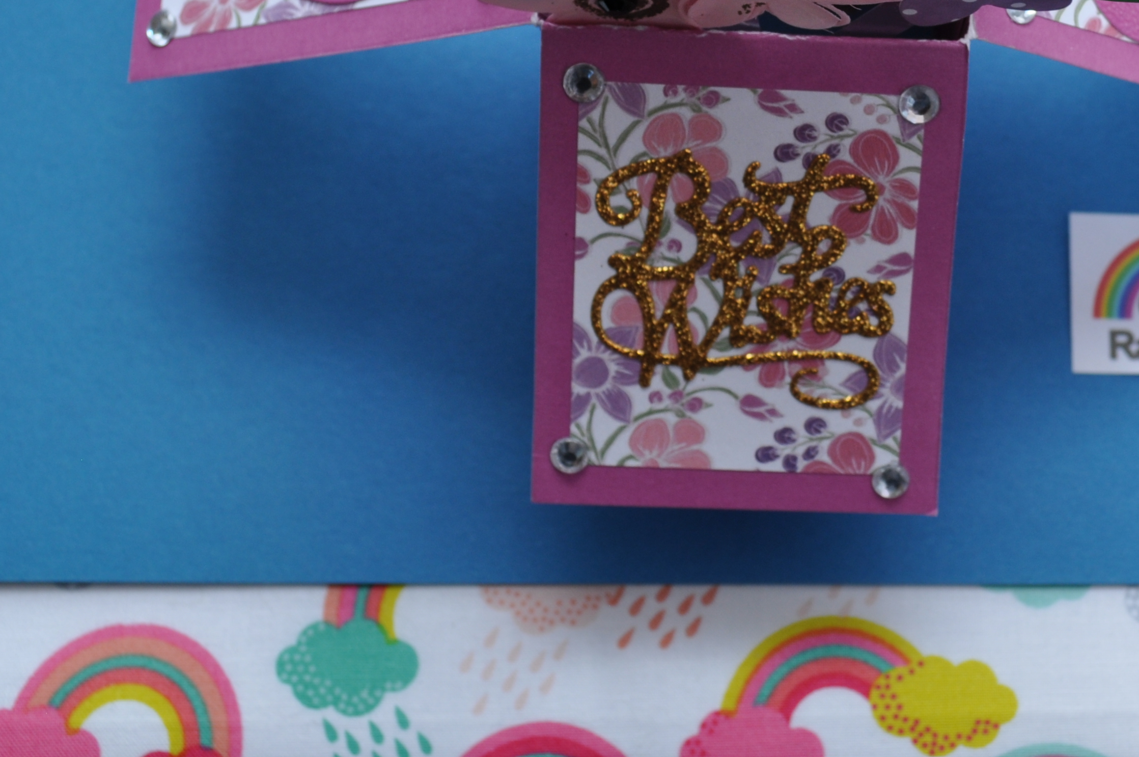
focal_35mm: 69
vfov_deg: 19.2
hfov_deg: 29.1
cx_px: 769
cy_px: 32
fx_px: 2181
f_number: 6.3
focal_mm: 24
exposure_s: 1/160
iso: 200
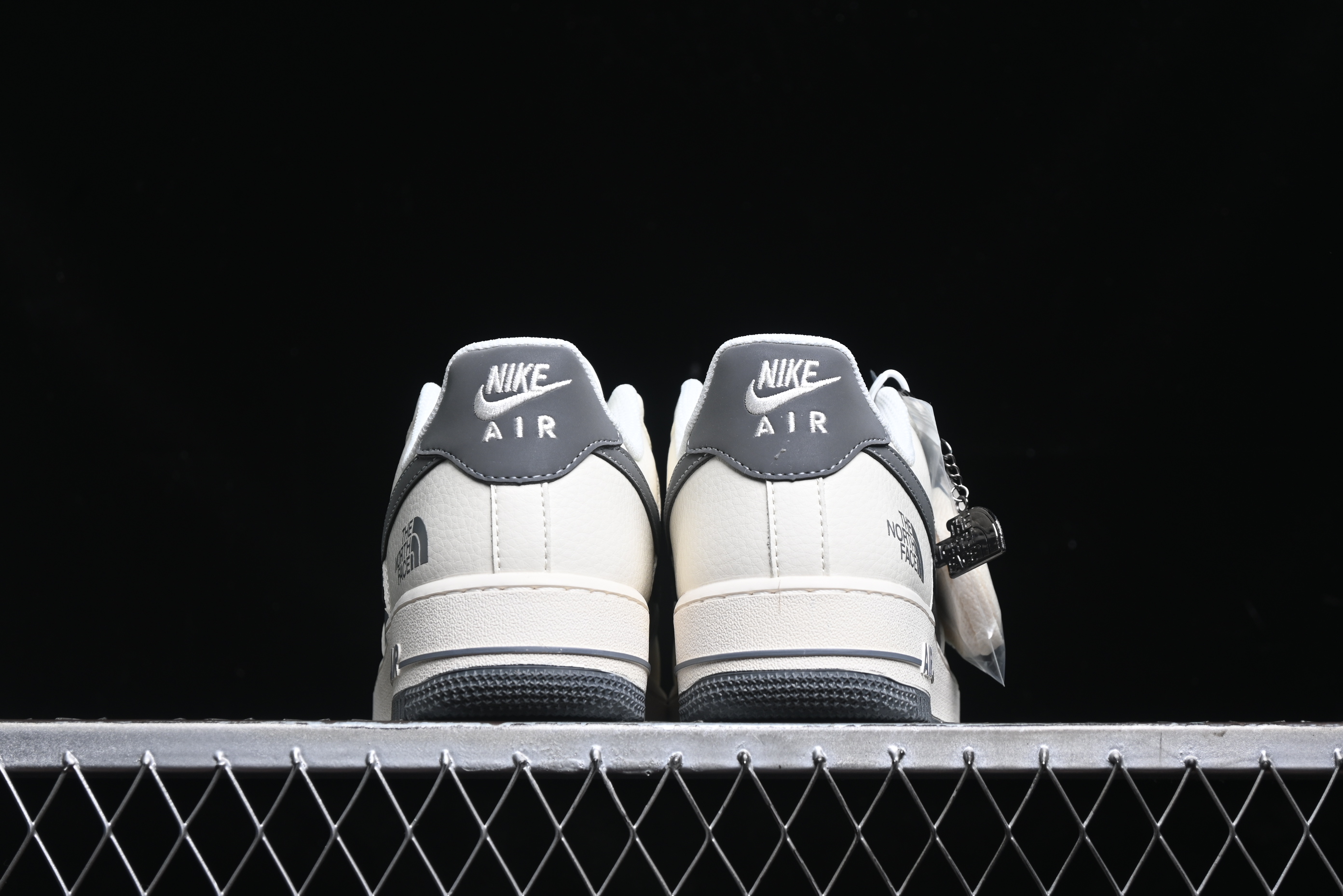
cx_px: 672
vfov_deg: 18.2
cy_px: 448
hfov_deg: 27.0
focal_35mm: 75
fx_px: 2798
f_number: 6.3
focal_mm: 50
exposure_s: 1/60
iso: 160
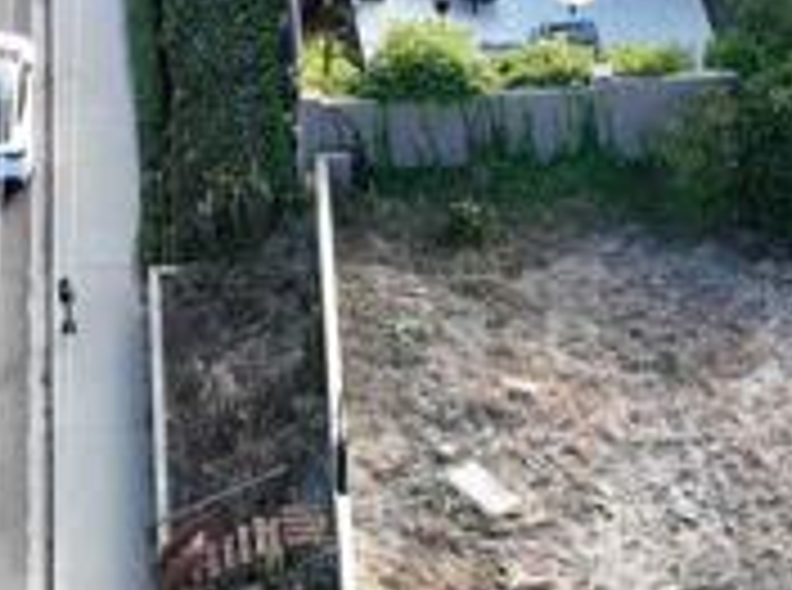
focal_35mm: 140
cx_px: 234
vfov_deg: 10.5
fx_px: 3194
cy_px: 597
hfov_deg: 14.1
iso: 130
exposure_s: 1/400
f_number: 2.8
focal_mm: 12.29
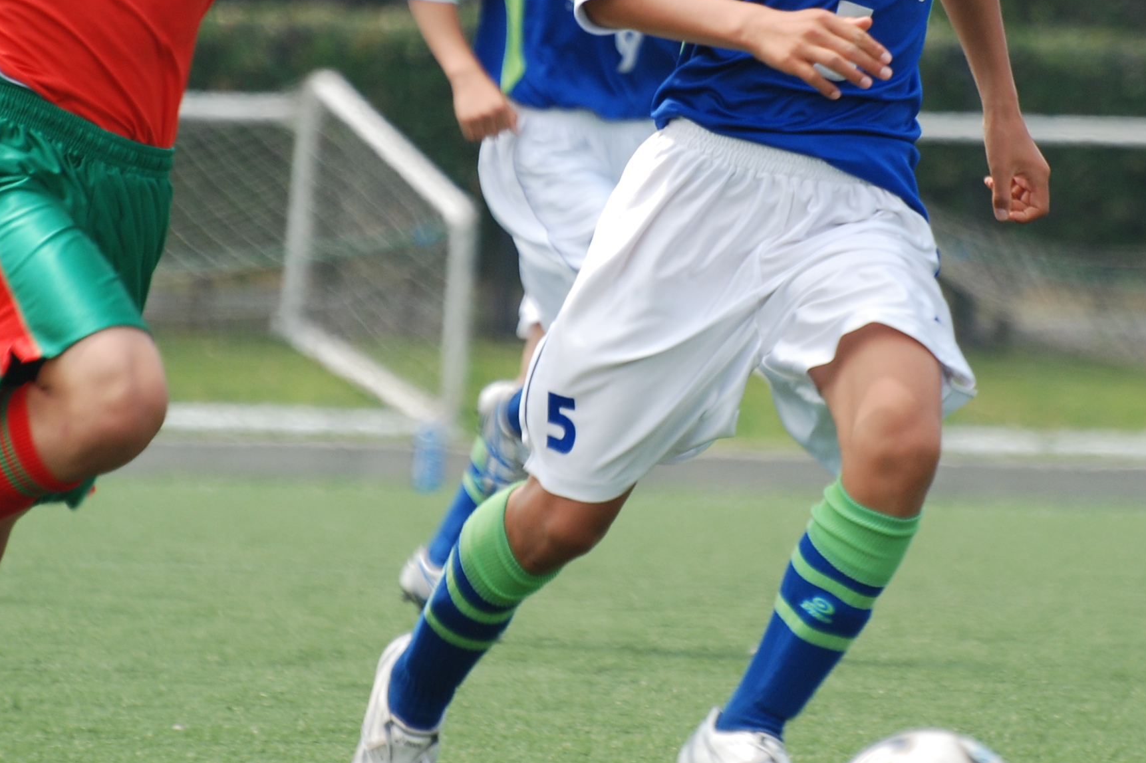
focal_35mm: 657
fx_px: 20909
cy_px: 168
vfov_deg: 2.1
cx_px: 628
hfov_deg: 3.1
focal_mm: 260
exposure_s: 1/500
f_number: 5.6
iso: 220
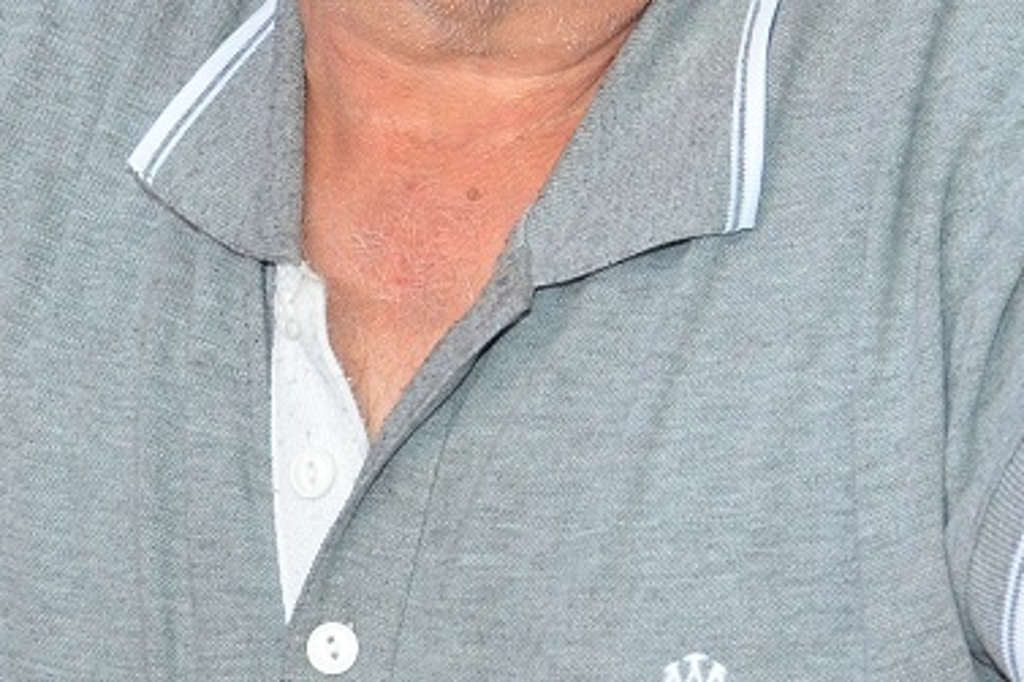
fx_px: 3895
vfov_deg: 10.0
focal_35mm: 137
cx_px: 625
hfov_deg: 15.0
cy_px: 95
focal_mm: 28
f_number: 5.6
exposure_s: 1/60
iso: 1600
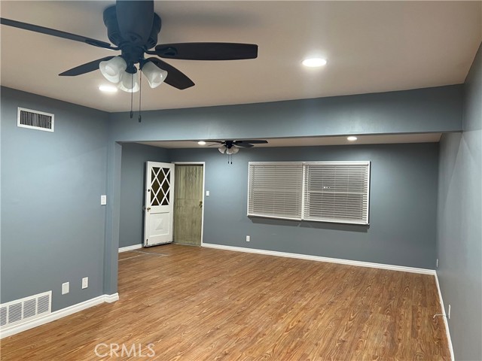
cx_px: 241
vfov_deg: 53.1
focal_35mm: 26
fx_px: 362
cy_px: 180
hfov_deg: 67.3
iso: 200
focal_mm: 5.7
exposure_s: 1/60
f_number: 1.5
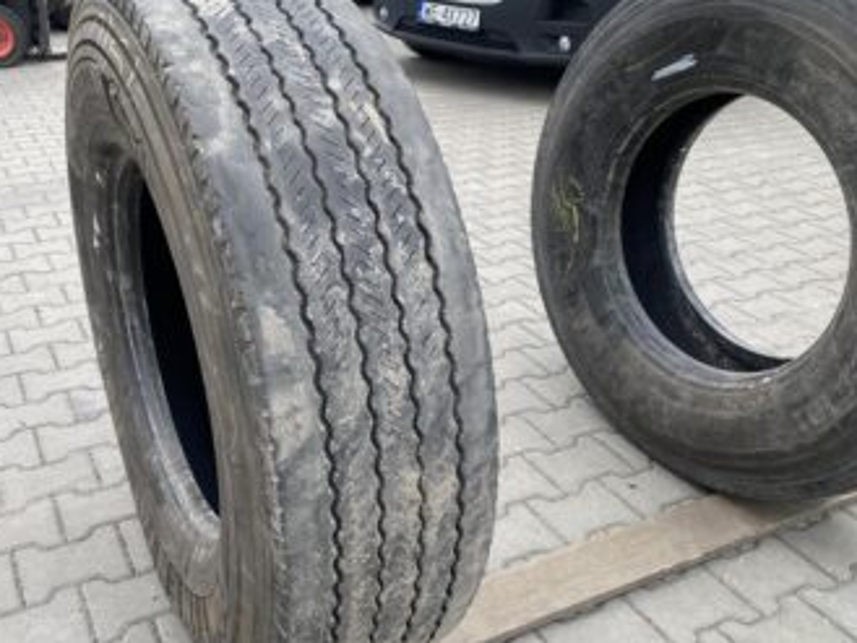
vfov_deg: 41.8
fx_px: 842
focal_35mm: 34
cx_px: 336
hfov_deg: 53.5
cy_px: 337
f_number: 1.8
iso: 32
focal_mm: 4.25
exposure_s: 1/467
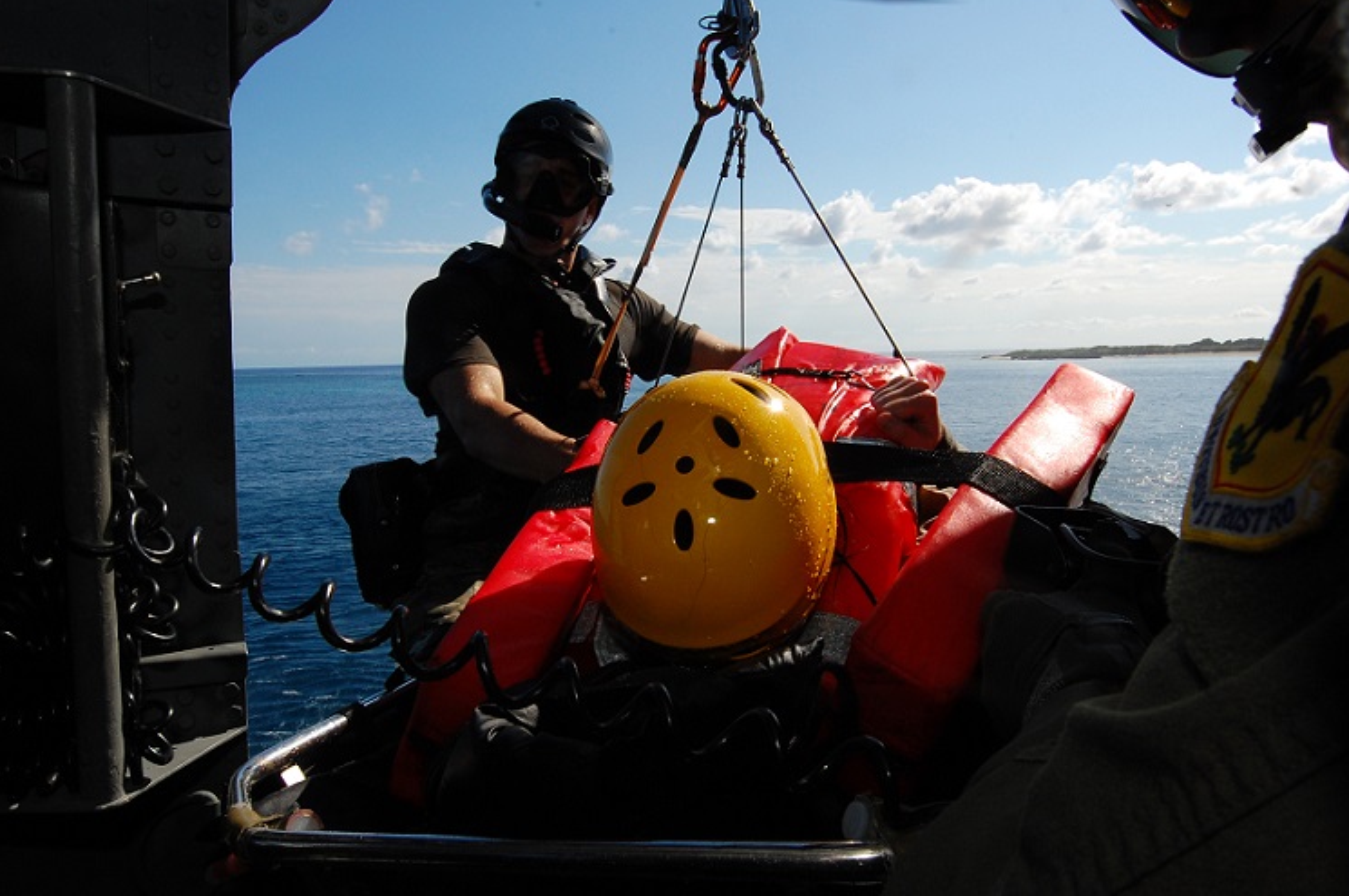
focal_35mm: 25
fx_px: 919
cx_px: 656
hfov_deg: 72.6
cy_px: 472
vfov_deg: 52.0
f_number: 16
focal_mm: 15
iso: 400
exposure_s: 1/320
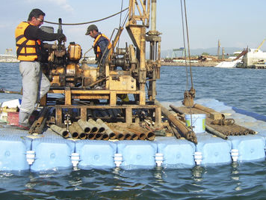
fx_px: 400
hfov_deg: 36.6
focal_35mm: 52
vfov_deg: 28.0
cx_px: 169
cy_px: 80
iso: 80
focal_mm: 6
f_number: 4.8
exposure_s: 1/500
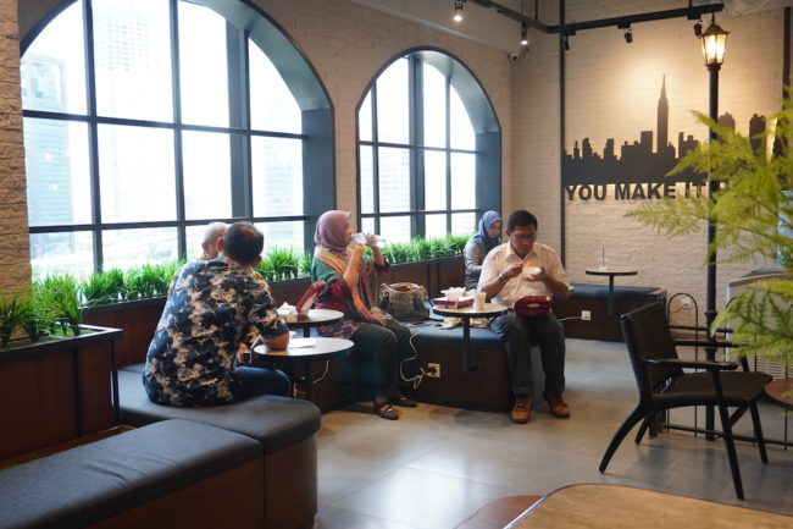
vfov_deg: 38.3
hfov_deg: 55.1
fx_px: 760
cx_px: 396
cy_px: 264
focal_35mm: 34
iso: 200
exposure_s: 1/10
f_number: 4.5
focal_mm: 23
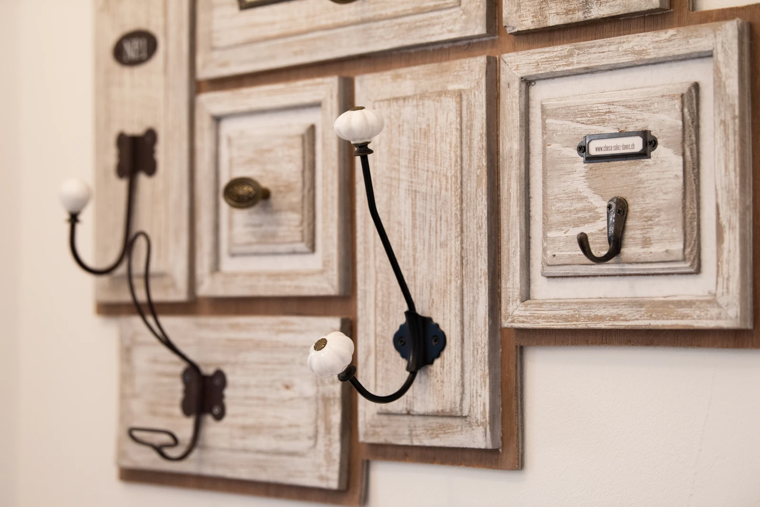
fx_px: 1584
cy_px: 254
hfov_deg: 27.0
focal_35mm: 75
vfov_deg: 18.2
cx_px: 380
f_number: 4
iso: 1000
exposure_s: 1/200
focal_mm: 75
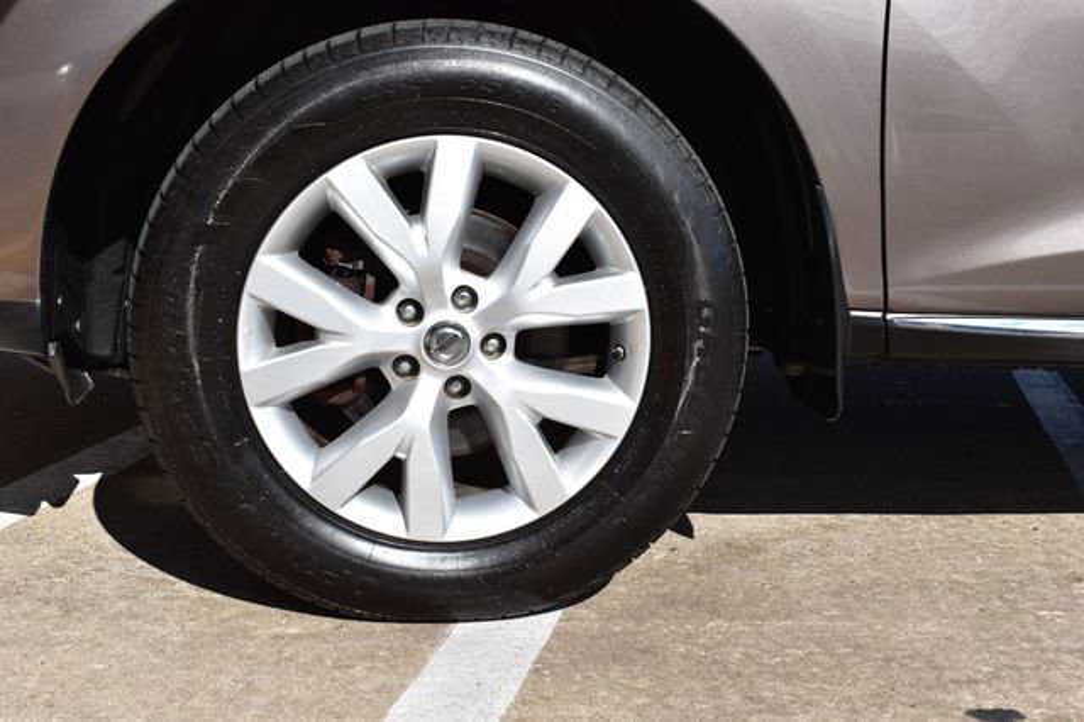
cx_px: 542
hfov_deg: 43.6
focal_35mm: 45
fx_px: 1354
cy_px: 361
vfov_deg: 29.8
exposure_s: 1/500
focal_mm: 30
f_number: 11
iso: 320
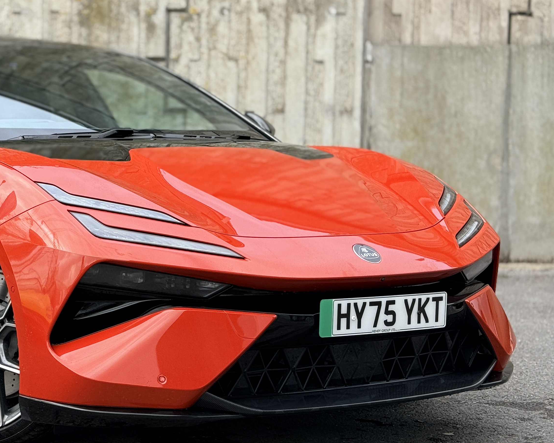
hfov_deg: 22.5
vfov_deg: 18.5
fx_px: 1361
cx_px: 72
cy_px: 226
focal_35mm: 83
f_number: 1.78
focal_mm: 6.76
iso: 50
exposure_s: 1/121
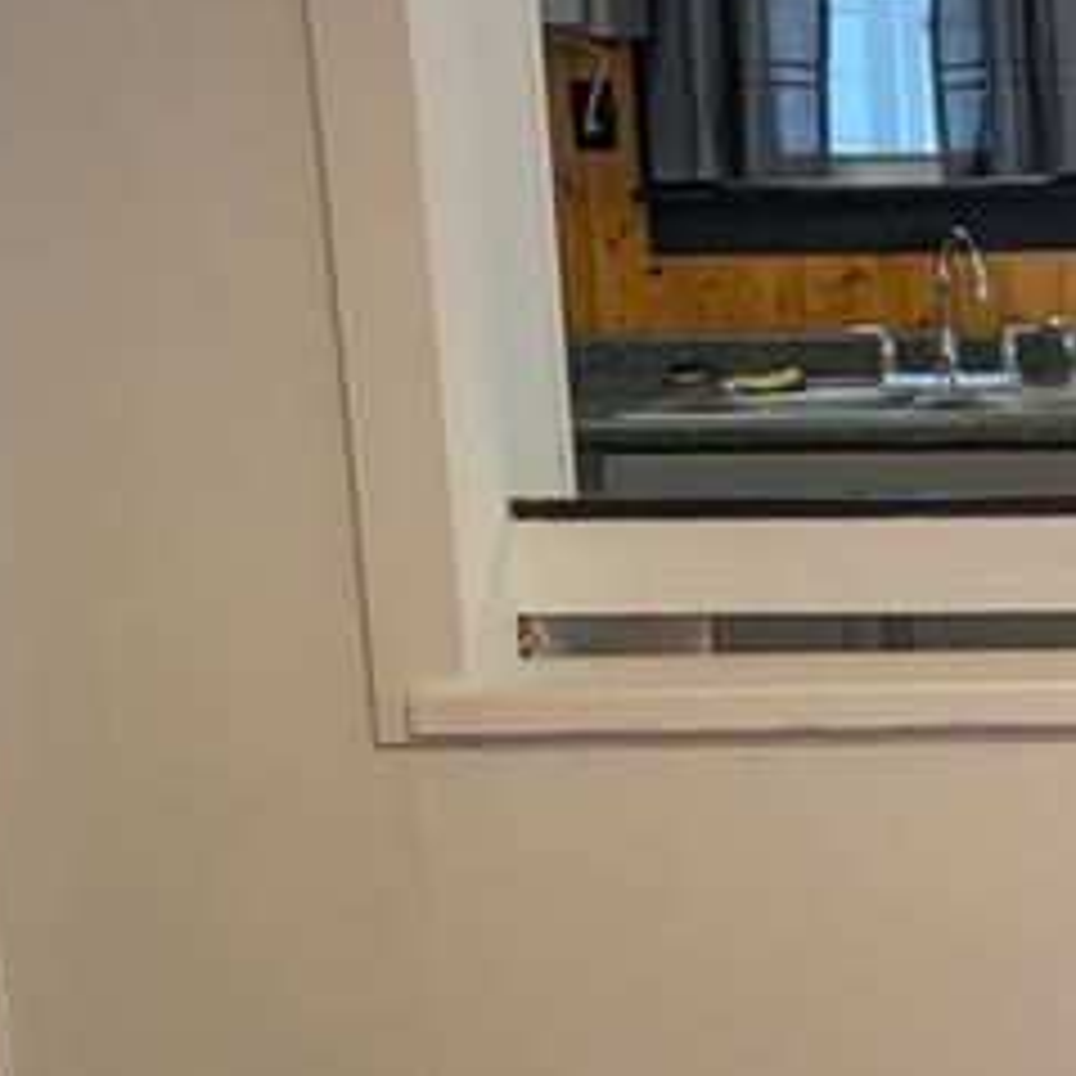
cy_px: 815
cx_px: 1526
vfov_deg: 19.0
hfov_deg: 17.5
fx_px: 3200
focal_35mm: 91
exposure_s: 1/27.5
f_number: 1.85
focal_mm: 6.81
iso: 46
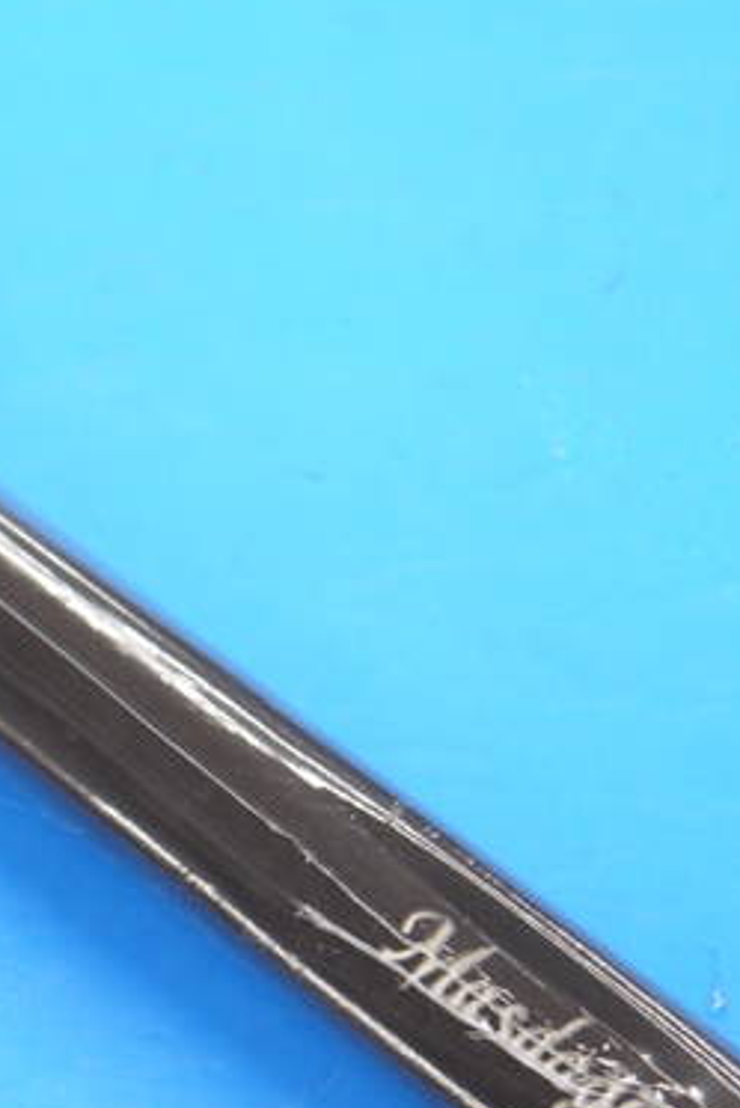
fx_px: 4620
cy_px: 698
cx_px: 65
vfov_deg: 13.7
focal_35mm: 150
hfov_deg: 9.1
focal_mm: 42
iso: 800
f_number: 5.6
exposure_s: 1/80
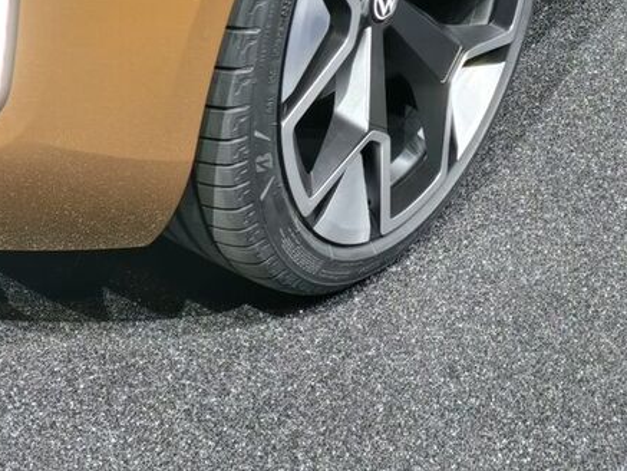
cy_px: -491
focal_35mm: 101
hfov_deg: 19.4
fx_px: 1830
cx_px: 199
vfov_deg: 12.7
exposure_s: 1/50.4
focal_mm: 6.54
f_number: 1.57
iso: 483
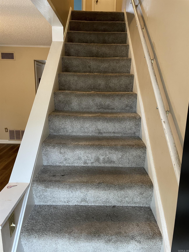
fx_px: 189
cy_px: 126
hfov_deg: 53.1
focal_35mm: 26
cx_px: 94
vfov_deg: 67.3
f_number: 1.6
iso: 125
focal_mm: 4.2
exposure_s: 1/60
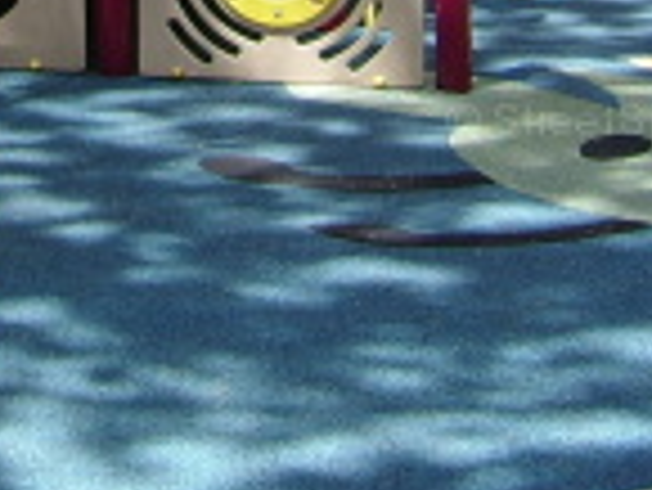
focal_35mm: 133
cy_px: -324
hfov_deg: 14.4
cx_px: -117
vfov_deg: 10.6
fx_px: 2507
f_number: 2.8
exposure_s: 1/706
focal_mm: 5.95
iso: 50
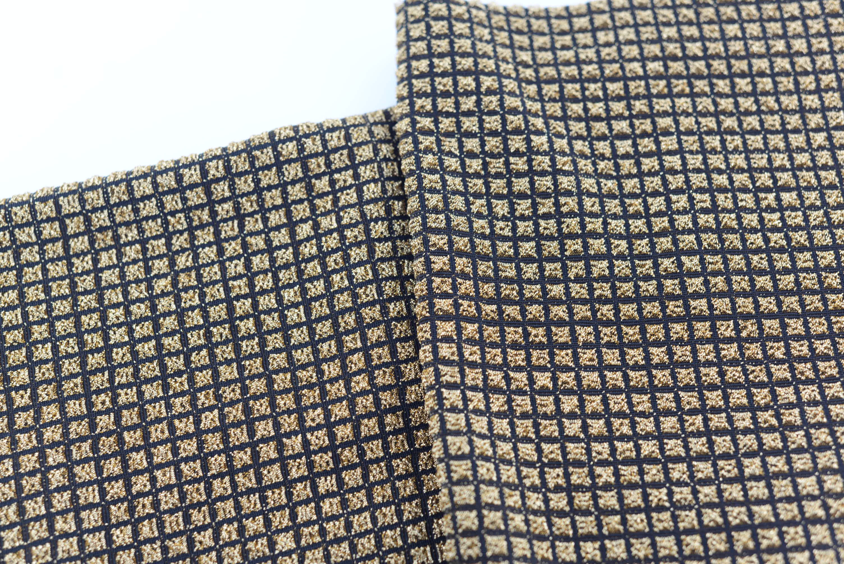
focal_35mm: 50
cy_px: 282
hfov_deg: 39.6
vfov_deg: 27.0
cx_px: 422
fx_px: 1173
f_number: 4
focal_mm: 50
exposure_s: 1/40
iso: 100
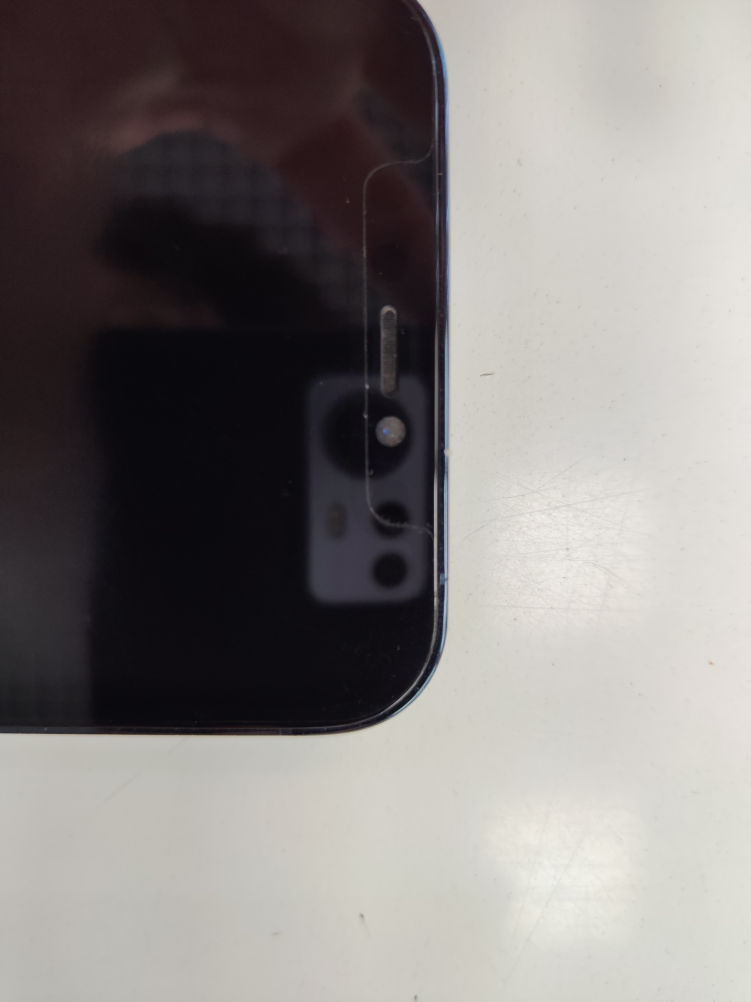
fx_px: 694
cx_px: 376
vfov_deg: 71.6
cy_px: 501
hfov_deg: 56.8
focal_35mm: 24
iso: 81
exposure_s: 1/100
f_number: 1.88
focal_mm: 5.59
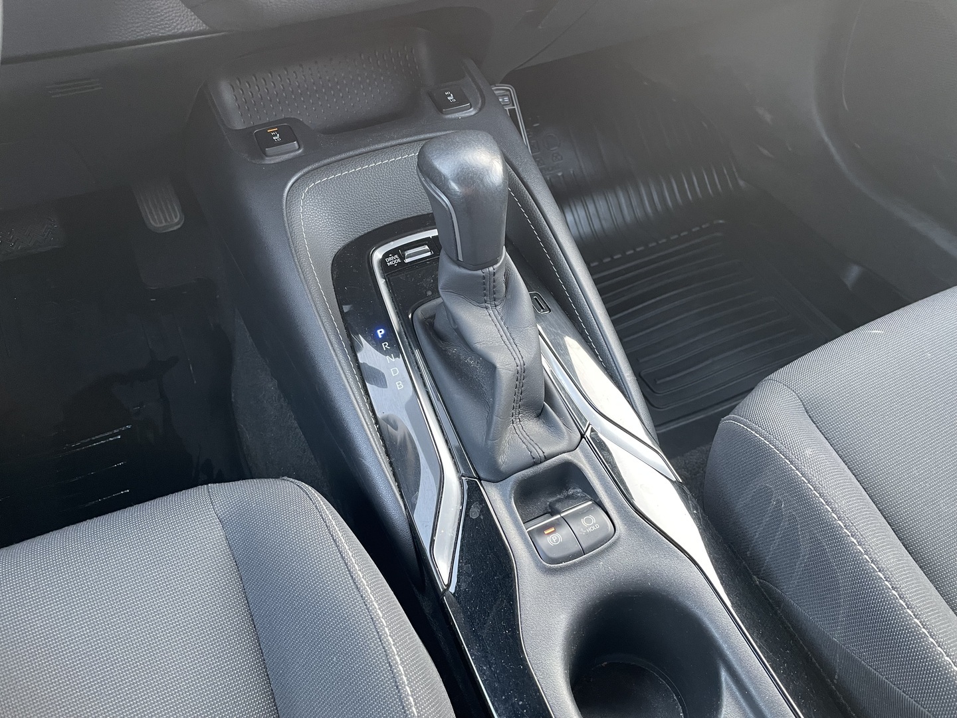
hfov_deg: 67.3
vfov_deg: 53.1
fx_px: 719
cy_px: 359
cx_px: 478
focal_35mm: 26
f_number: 1.6
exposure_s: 1/50
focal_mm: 4.2
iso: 250
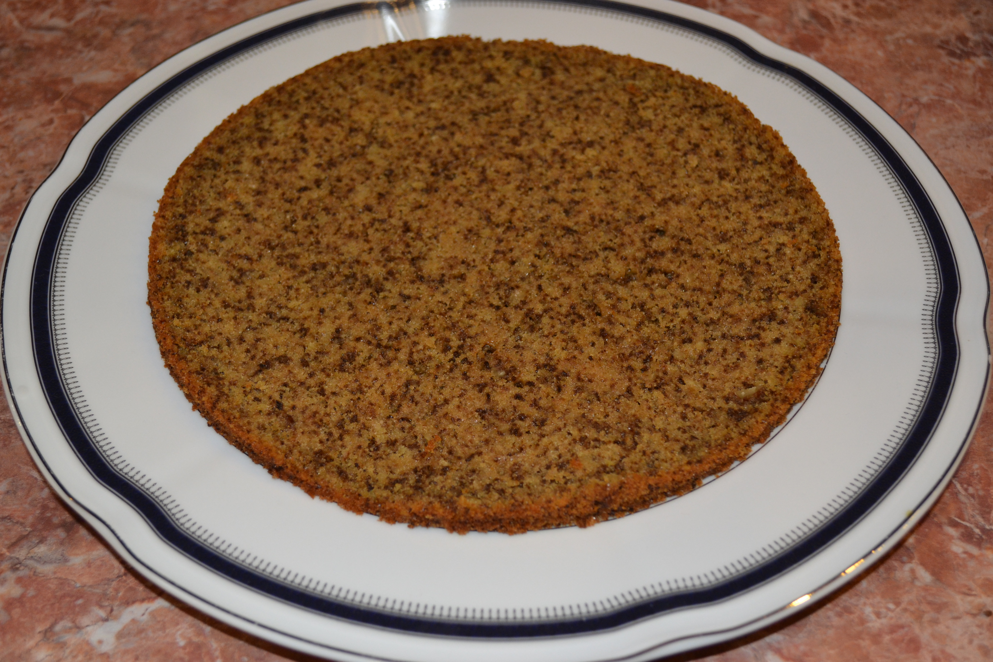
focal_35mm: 48
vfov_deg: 28.1
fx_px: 1324
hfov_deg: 41.1
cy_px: 331
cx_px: 496
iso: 800
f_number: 4.8
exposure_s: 1/60
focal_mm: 32
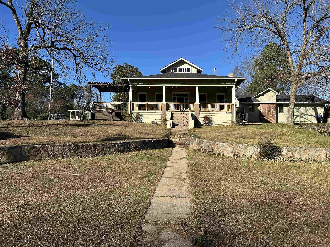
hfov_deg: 71.6
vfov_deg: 56.8
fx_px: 229
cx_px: 165
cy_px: 124
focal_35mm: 24
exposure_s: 1/3247
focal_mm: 6.86
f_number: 1.78
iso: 80
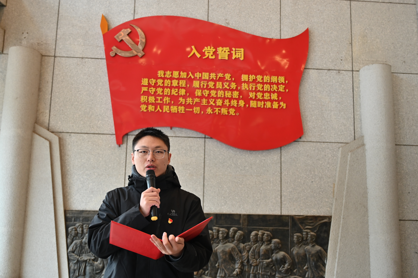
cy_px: 139
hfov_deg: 49.6
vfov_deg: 34.2
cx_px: 209
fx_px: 453
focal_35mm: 39
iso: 720
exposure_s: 1/40
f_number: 4
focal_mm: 39
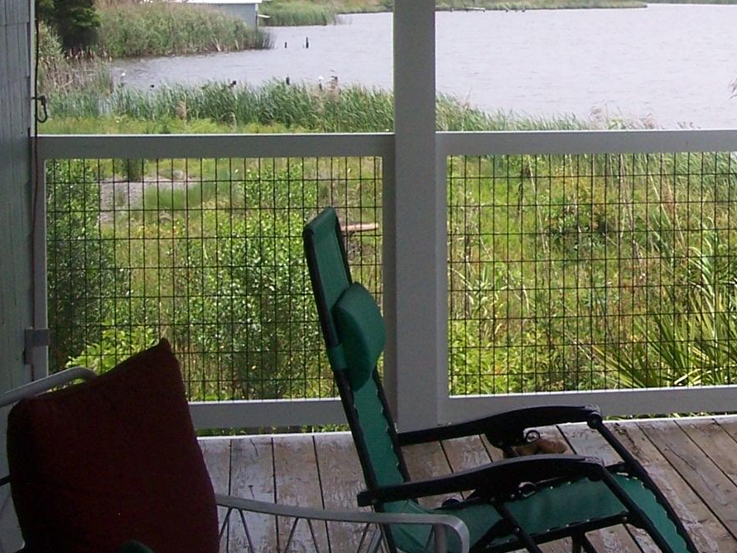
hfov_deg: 19.1
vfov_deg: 14.4
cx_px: 679
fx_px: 2150
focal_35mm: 101
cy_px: -19
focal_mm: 8
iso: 100
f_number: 4
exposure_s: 1/500
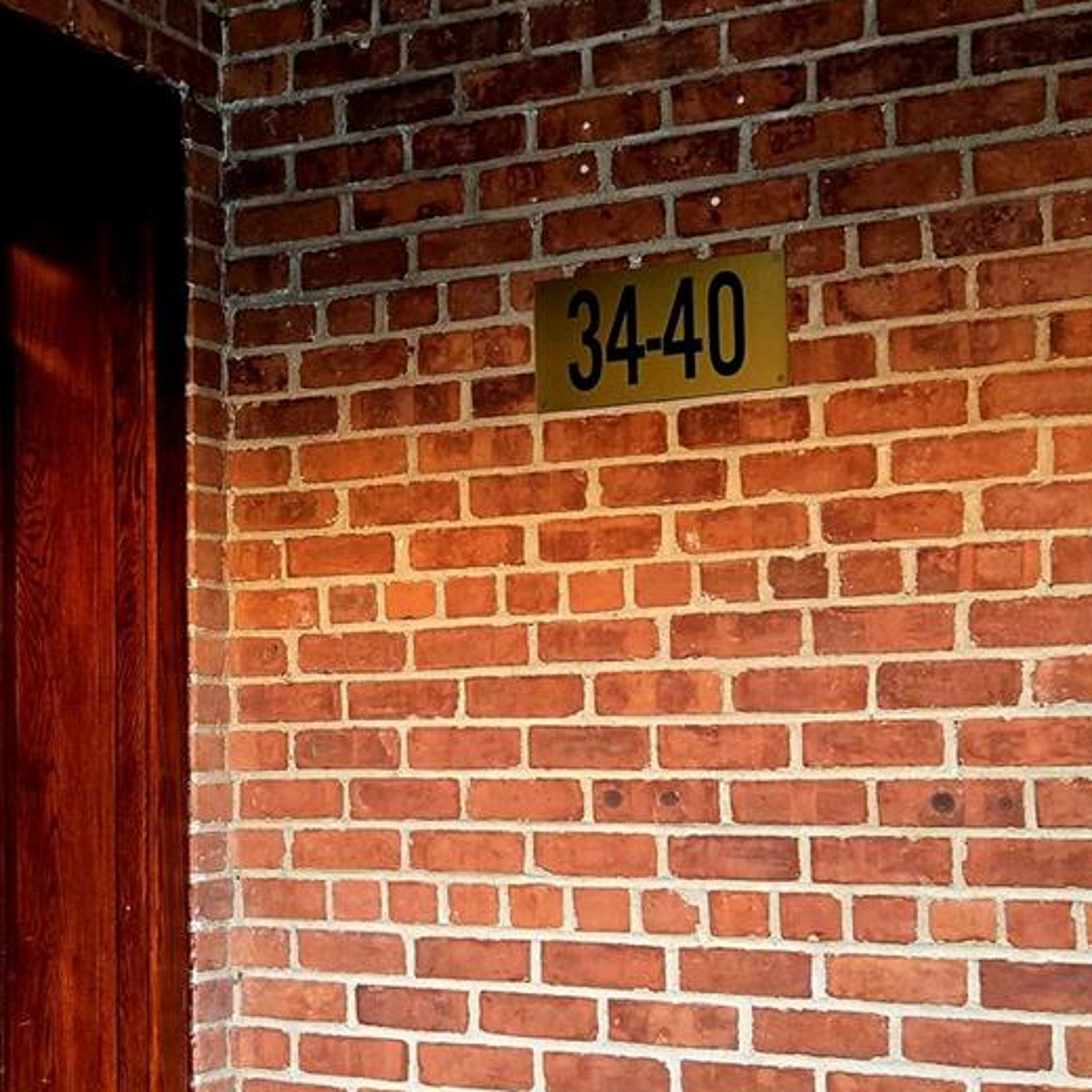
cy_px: 624
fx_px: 2141
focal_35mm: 60
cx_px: 349
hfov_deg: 28.4
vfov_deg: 28.6
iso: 500
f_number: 1.8
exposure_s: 1/120
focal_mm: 5.4
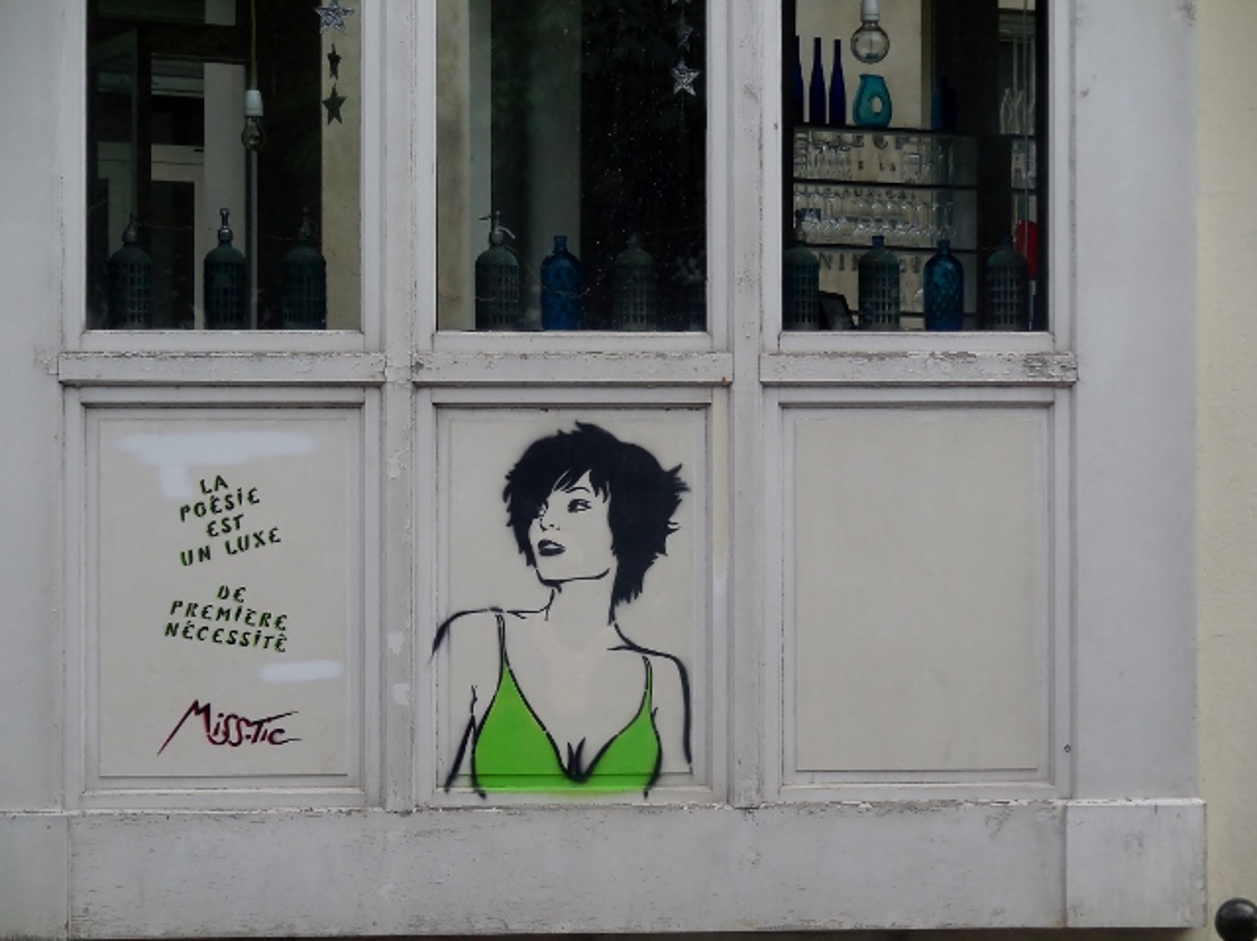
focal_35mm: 130
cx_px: 628
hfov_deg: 15.2
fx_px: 4717
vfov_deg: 11.4
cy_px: 470
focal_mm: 23.4
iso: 125
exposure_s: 1/500
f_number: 5.3
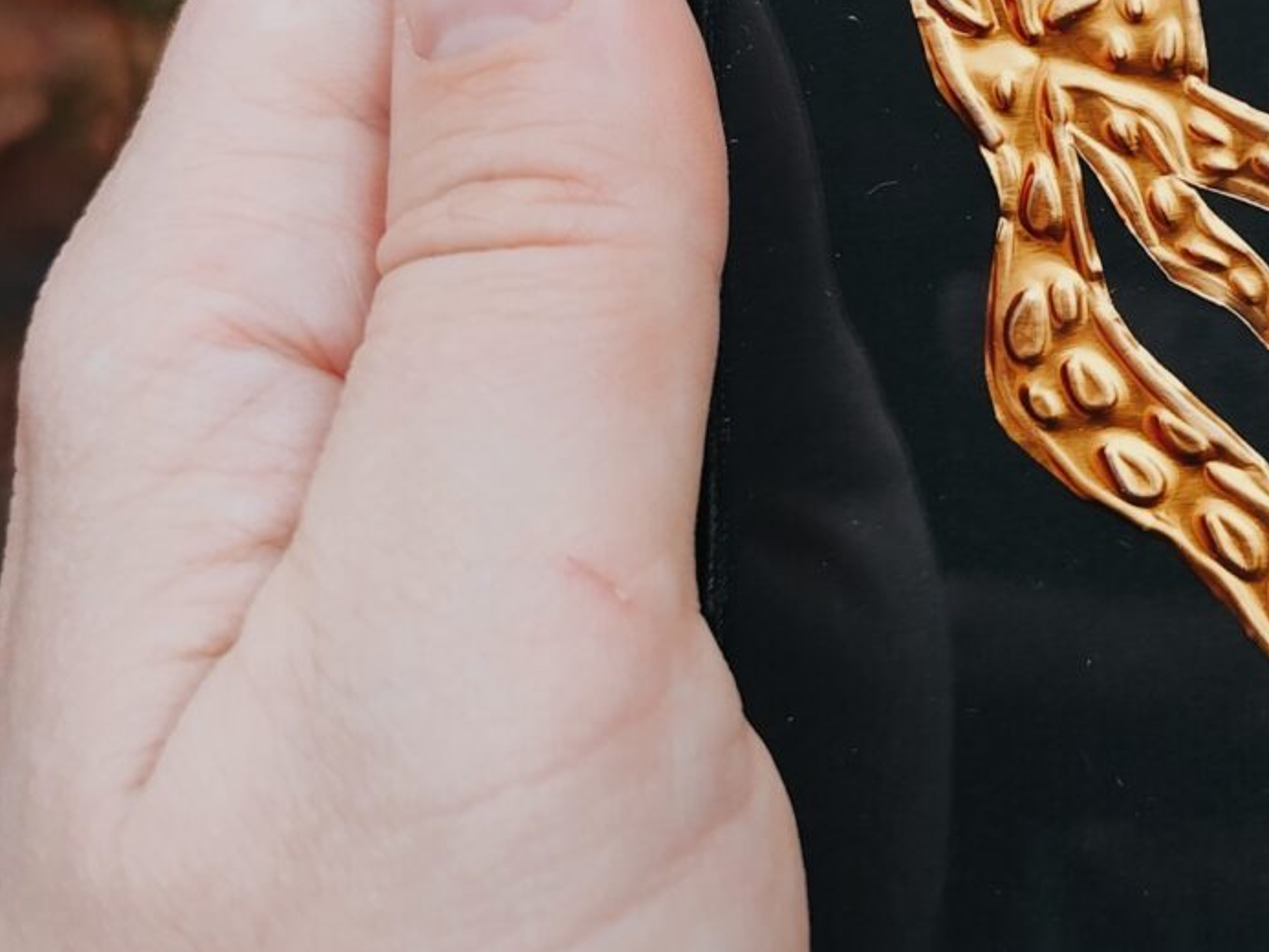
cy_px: -260
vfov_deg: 16.5
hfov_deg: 21.5
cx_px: 1487
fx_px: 3117
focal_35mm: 85
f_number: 1.65
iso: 64
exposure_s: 1/100
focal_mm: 6.19
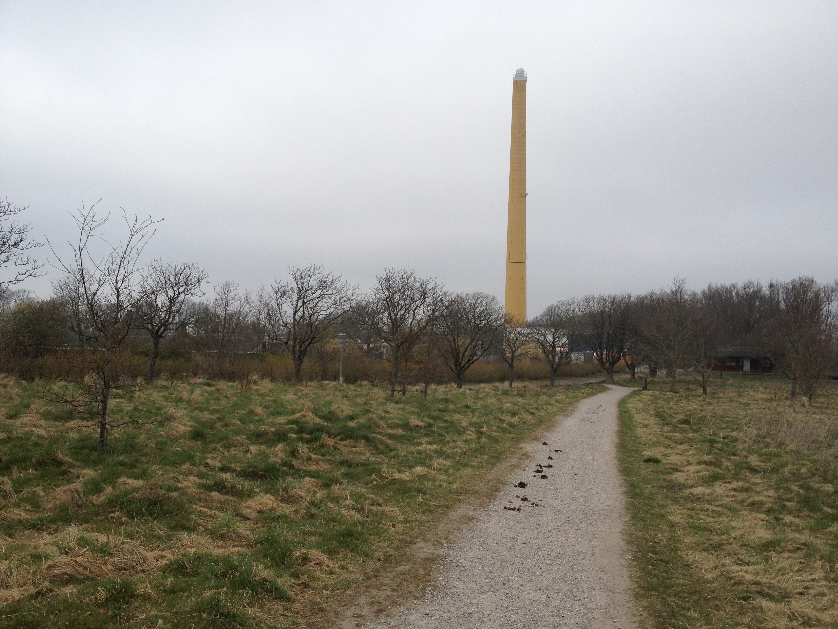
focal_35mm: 35
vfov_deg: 40.7
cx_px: 419
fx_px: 847
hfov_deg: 52.6
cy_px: 314
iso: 64
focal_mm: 4.28
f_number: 2.4
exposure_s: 1/1972
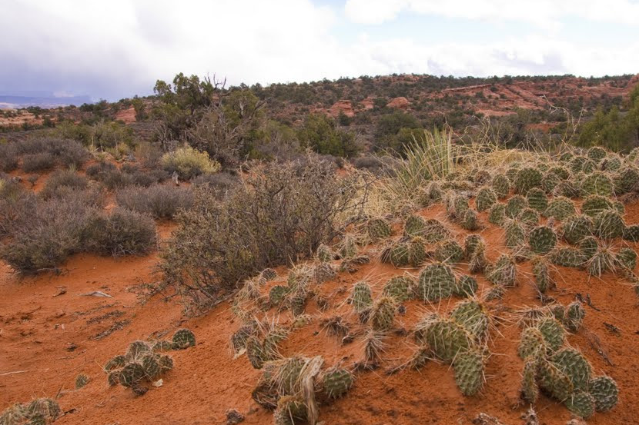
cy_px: 236
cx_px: 333
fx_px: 657
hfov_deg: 51.9
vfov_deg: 35.9
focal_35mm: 37
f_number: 8
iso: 200
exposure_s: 1/160
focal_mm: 20
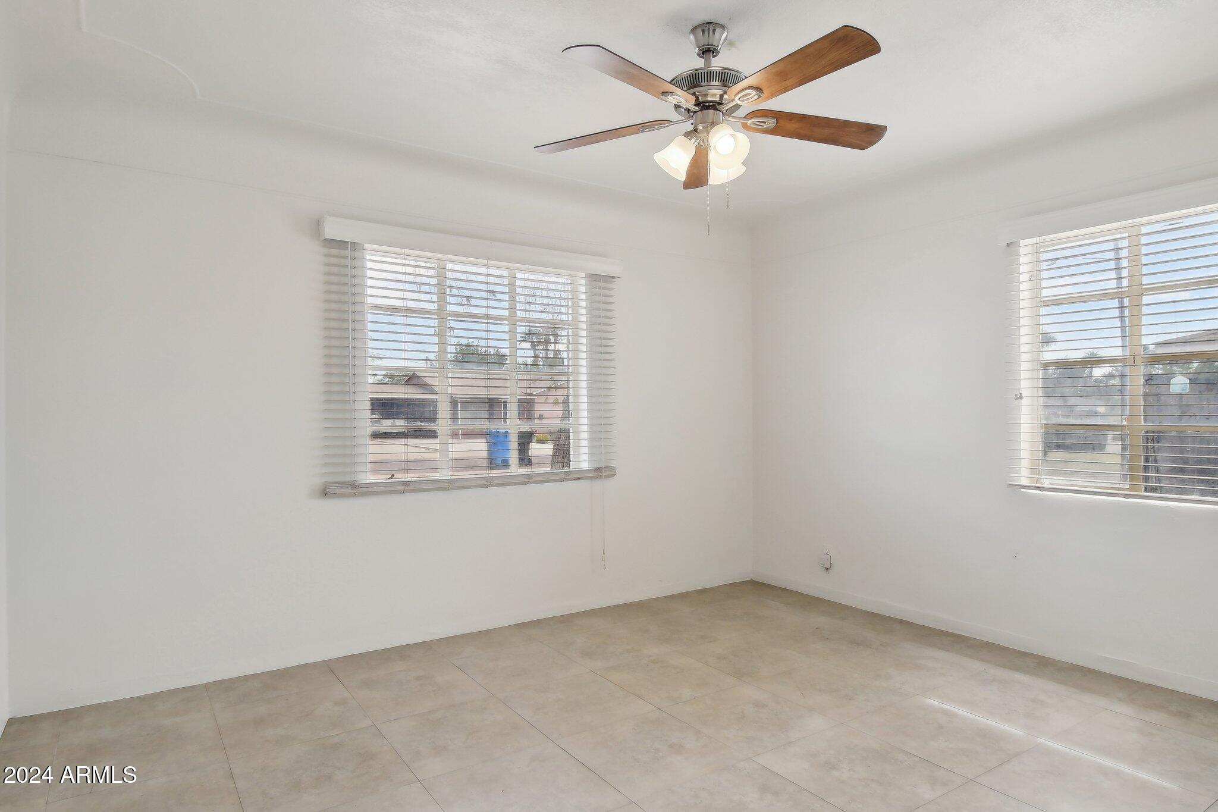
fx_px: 677
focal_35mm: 20
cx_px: 609
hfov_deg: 84.0
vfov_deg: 61.9
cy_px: 406
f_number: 8
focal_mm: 10
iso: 400
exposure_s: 1/60
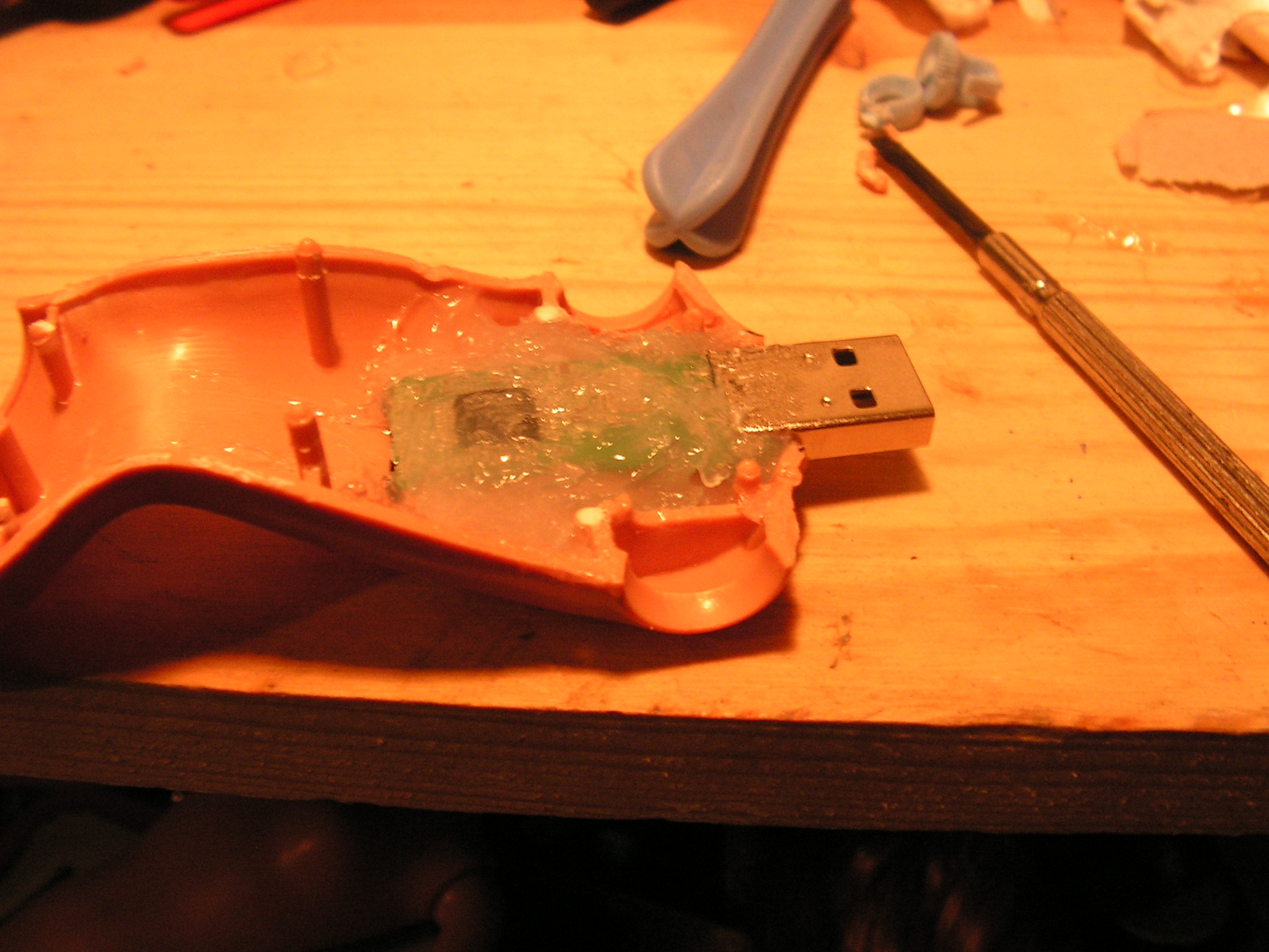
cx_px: 634
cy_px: 476
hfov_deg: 51.4
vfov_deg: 39.7
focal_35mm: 36
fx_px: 1320
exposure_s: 1/15
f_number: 3.2
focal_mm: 6
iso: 200
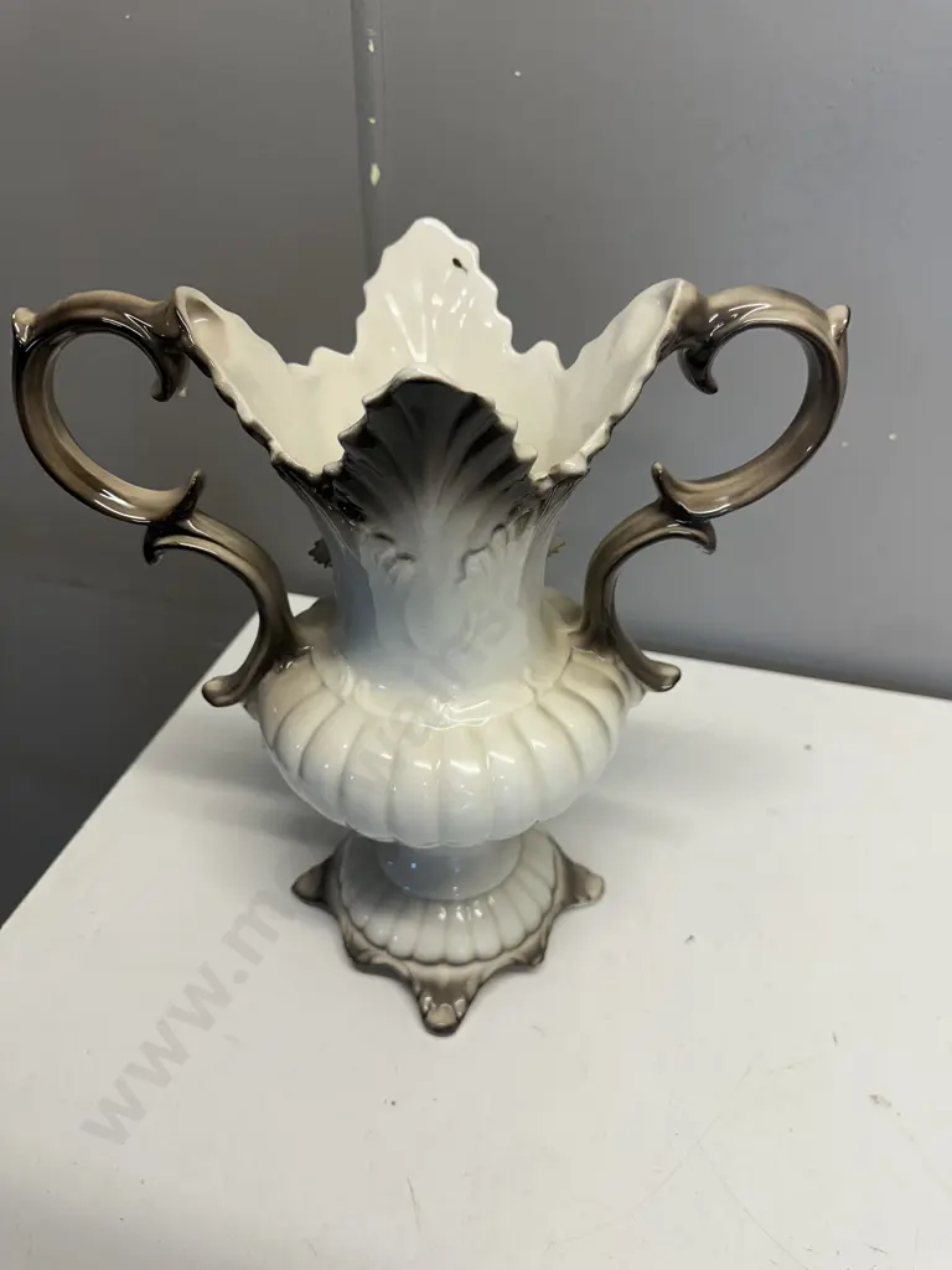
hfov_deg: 56.8
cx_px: 476
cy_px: 635
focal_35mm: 24
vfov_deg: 71.6
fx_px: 880
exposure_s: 1/100
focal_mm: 6.86
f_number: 1.78
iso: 100
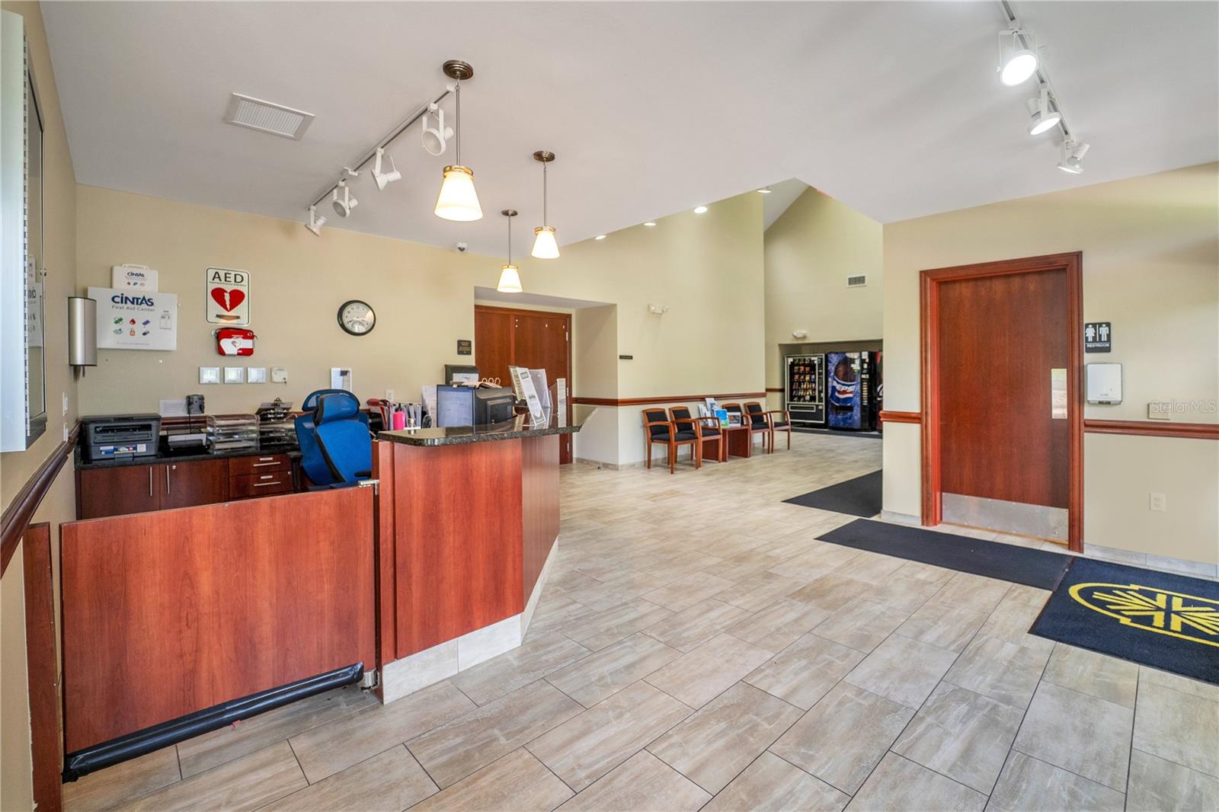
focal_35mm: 14
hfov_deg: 104.3
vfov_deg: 81.2
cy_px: 406
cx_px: 610
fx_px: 474
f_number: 4
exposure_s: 1/160
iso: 800
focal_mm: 14
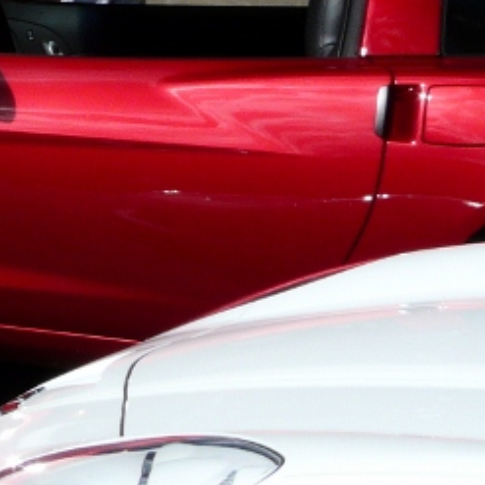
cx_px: -495
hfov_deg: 10.0
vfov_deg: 10.8
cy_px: 92
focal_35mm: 161
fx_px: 2552
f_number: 8
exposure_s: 1/500
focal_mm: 7.2
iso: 100
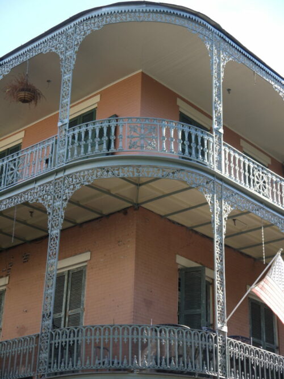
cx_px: 142
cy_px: 190
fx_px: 787
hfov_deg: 20.5
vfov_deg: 27.0
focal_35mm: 72
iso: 100
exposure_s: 1/100
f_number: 5.3
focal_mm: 36
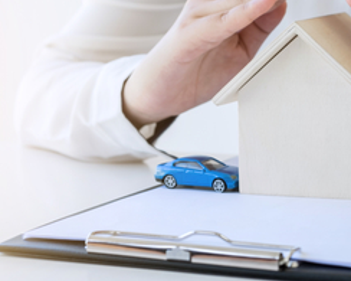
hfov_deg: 17.4
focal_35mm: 109
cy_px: 71
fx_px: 1132
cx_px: 308
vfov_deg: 14.1
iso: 320
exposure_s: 1/100
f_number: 4
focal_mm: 39
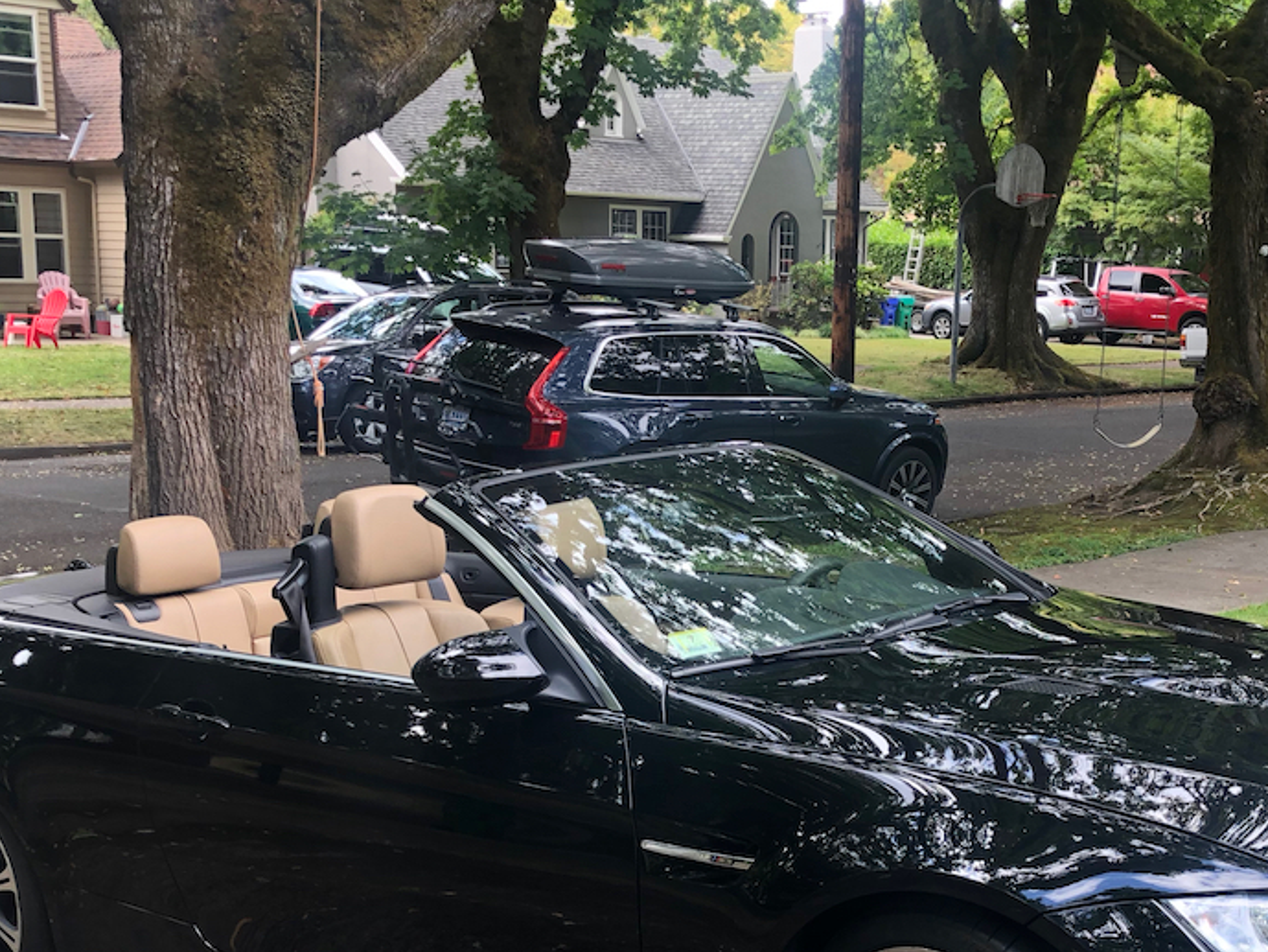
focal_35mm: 52
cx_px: 777
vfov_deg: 27.5
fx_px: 1905
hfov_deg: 36.6
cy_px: 751
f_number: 1.8
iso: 50
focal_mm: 4
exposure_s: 1/120
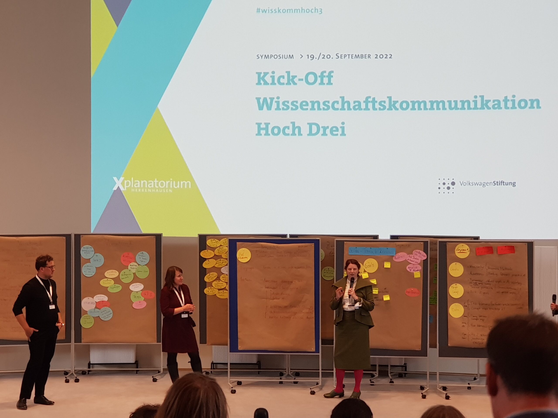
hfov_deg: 36.8
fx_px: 838
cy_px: 209
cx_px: 279
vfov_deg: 28.0
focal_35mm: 52
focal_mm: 6
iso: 64
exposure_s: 1/30
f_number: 2.4
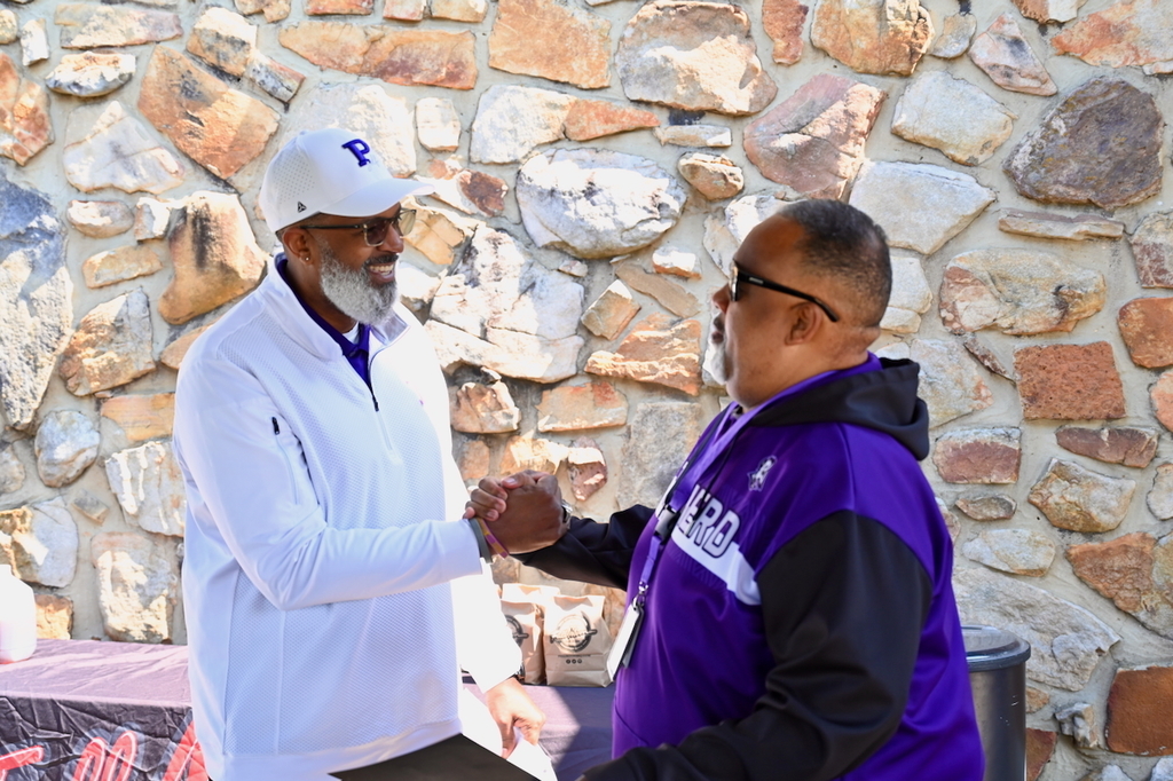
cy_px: 390
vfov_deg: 25.0
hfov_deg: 36.9
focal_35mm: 54
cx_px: 586
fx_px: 1759
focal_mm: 54
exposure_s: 1/250
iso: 360
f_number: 4
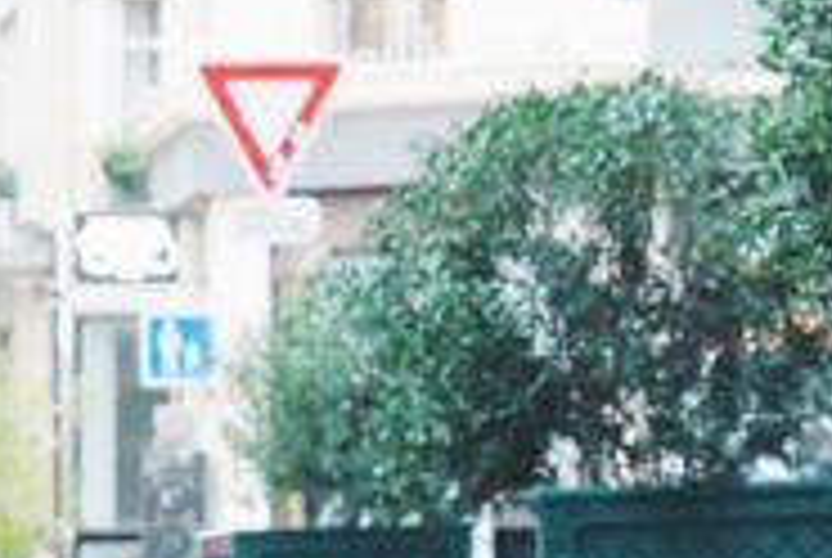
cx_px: 1543
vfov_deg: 4.8
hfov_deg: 7.0
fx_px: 6643
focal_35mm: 287
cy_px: 432
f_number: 5.6
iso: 12800
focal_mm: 70
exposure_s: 1/80
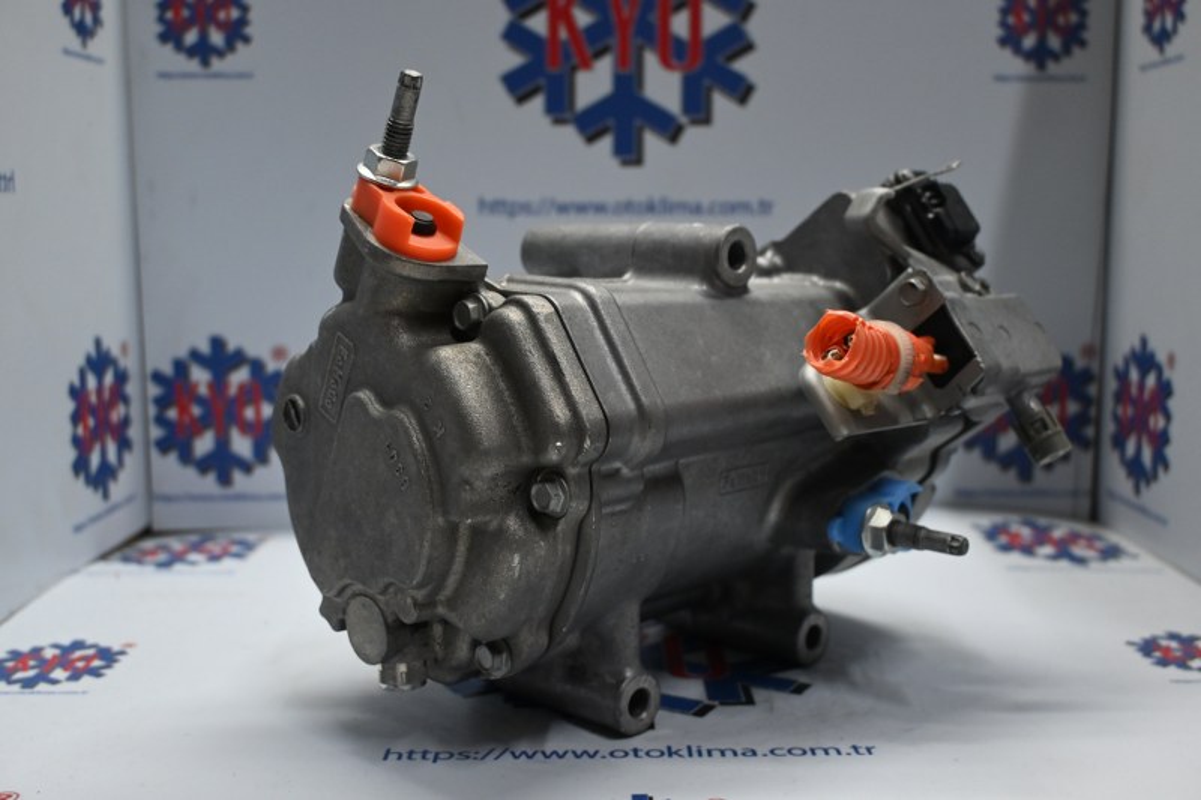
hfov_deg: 51.3
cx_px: 600
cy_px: 400
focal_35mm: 38
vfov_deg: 35.5
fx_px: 1251
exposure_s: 1/125
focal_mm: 25
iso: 1000
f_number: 4.2
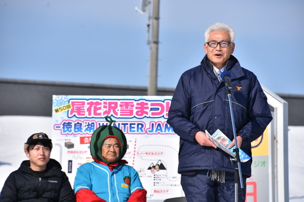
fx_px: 1963
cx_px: 152
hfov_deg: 8.9
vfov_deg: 5.9
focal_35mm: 232
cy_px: 101
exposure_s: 1/1000
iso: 160
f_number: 8
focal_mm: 155
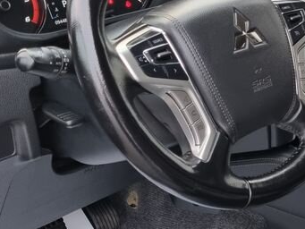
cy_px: 100
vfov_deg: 18.9
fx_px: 687
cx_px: 357
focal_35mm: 78
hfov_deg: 23.1
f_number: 1.8
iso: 200
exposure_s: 1/100
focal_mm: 5.4
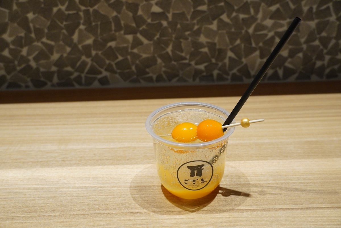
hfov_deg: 40.0
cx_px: 170
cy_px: 114
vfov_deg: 27.3
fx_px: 469
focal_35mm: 50
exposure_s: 1/160
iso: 2000
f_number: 4.5
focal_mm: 33
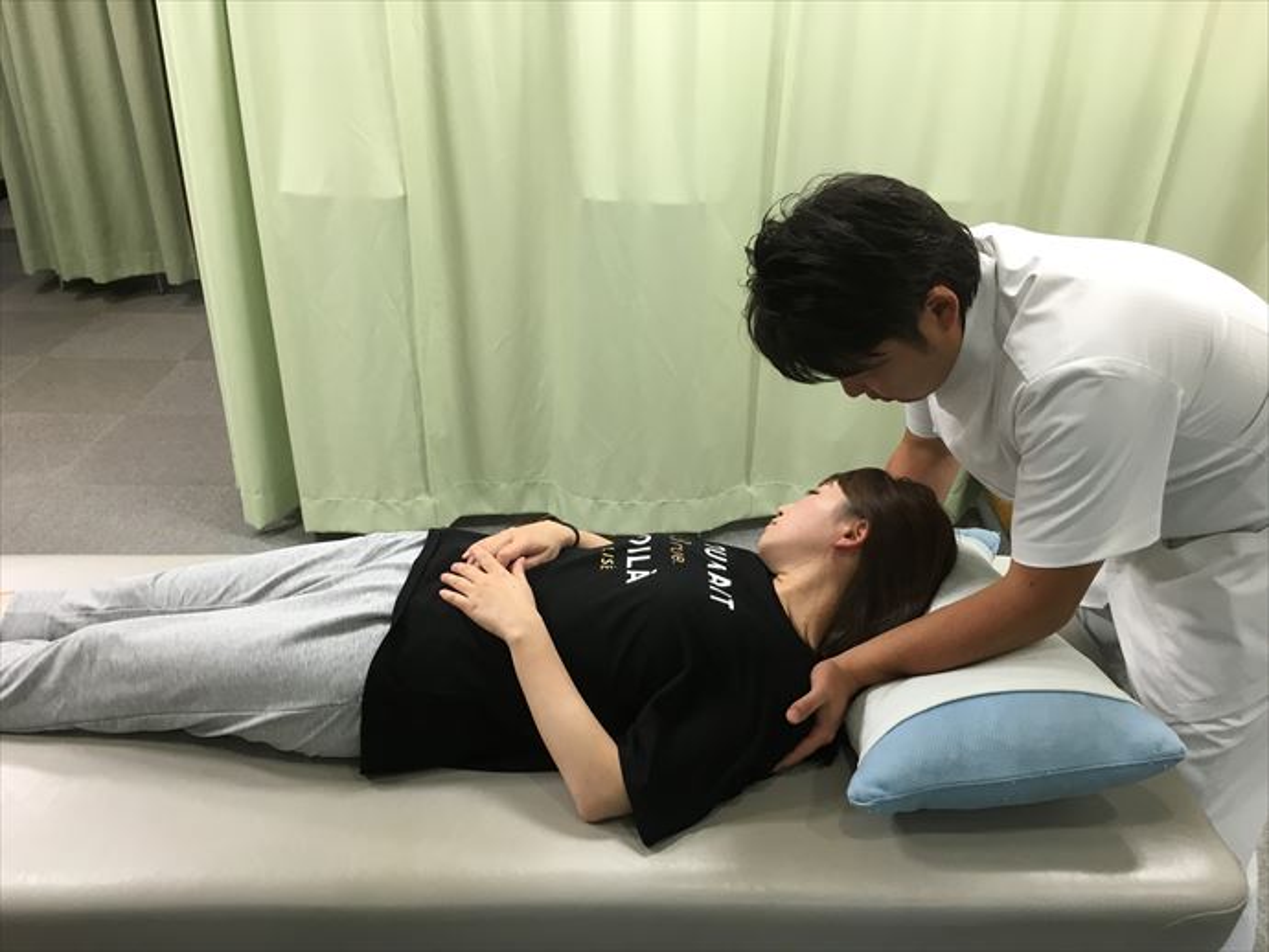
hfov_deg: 61.6
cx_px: 634
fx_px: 1063
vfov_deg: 48.3
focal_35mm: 29
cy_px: 476
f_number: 2.2
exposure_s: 1/30
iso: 64
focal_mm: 4.15
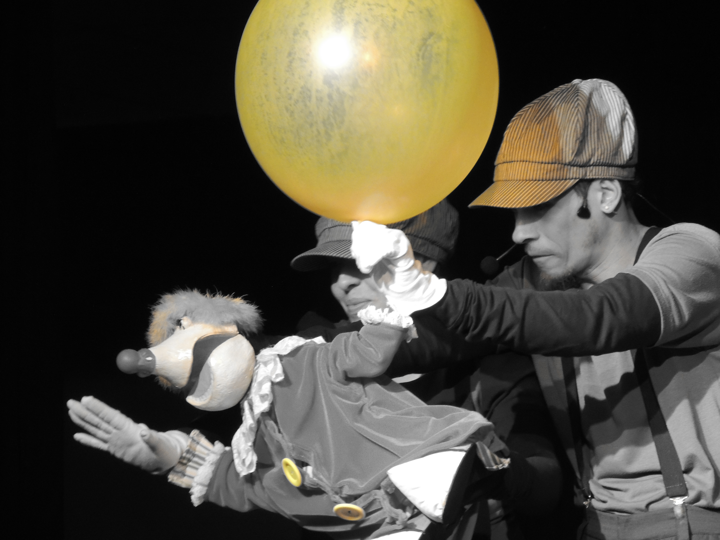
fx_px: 6240
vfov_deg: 5.0
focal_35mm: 300
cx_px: 360
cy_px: 270
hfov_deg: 6.6
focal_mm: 53.5
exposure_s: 1/8
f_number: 4.8
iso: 800
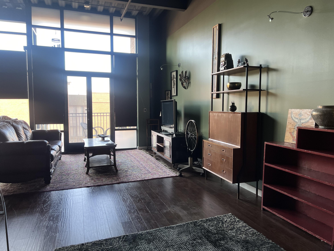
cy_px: 126
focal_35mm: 26
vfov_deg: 53.1
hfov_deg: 67.3
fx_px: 251
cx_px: 167
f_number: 1.5
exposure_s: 1/121
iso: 125
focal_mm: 5.7
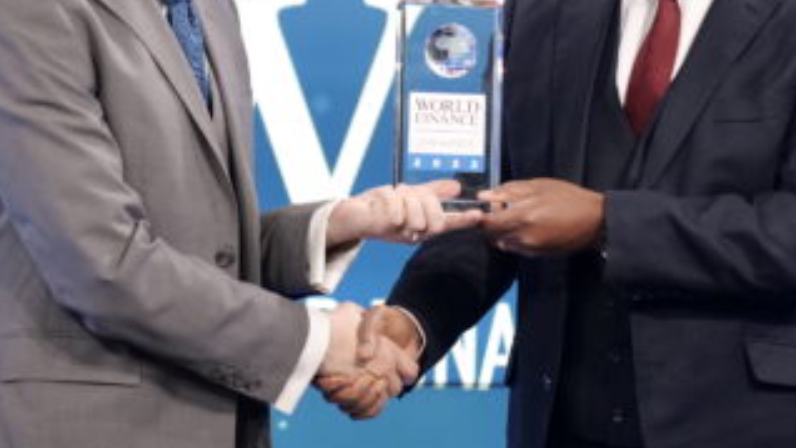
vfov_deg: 7.7
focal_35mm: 157
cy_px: 50
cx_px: 484
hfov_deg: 13.7
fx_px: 3314
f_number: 2.8
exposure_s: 1/250
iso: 2500
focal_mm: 70
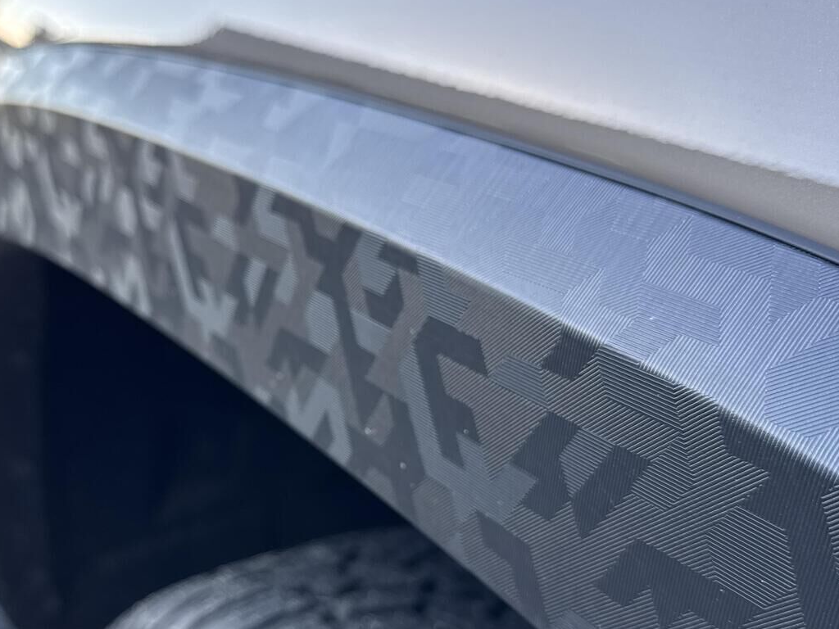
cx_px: 310
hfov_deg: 46.4
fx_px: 969
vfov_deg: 35.6
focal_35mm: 40
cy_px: 414
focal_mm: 6.76
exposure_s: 1/121
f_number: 1.78
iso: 64
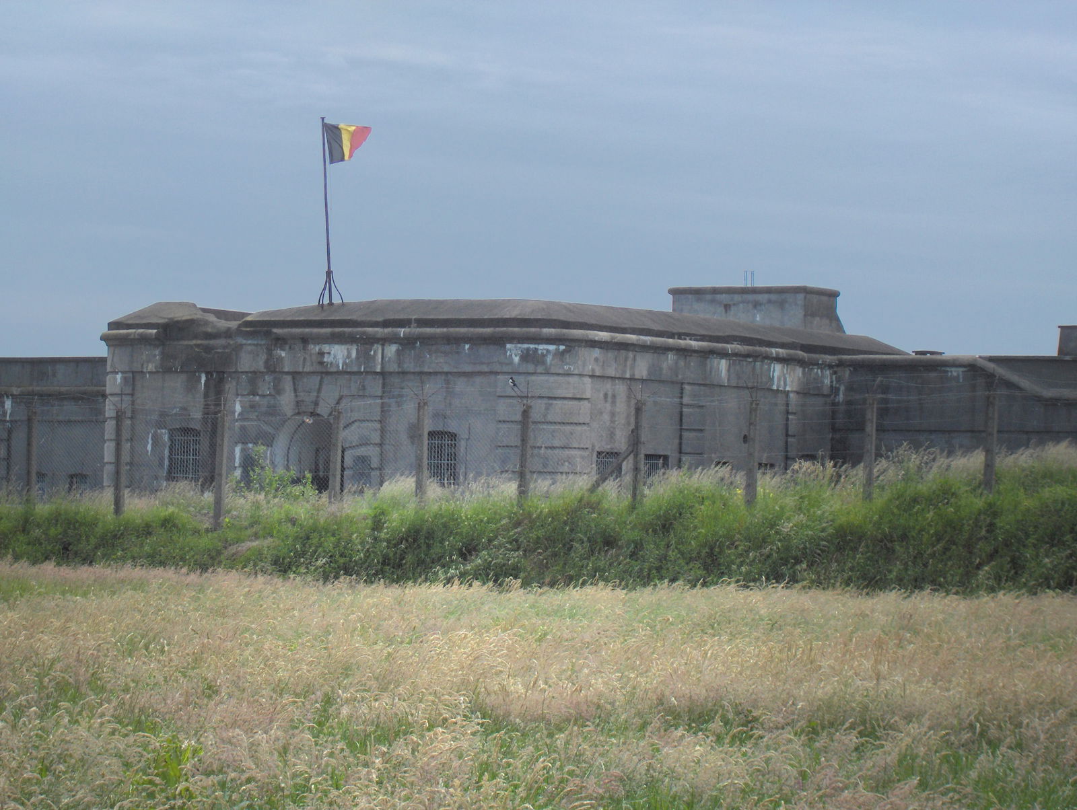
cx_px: 538
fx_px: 3645
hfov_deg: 16.8
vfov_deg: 12.7
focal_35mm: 117
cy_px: 405
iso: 100
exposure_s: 1/578
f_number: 4.9
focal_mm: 24
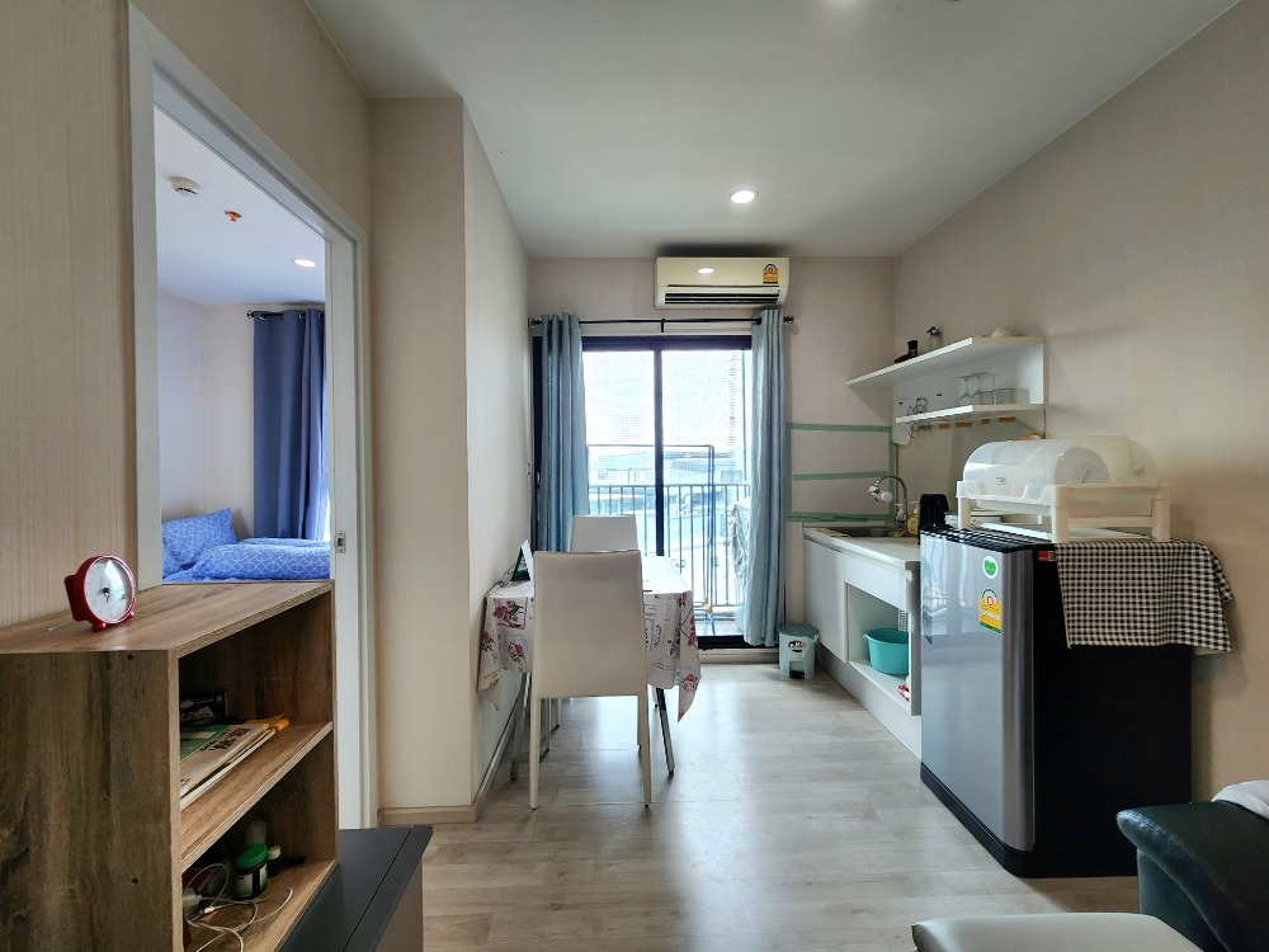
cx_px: 634
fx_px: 477
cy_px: 476
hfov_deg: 106.2
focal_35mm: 13
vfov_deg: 89.9
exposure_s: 1/50
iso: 50
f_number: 2.2
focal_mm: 2.2
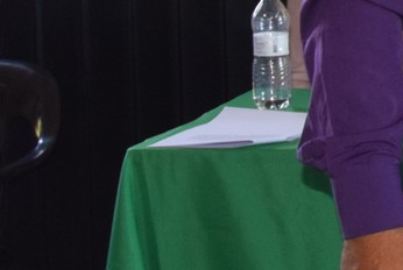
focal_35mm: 171
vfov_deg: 7.9
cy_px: -138
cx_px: 878
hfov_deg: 10.7
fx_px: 1918
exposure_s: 1/100
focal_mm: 22
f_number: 5
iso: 800
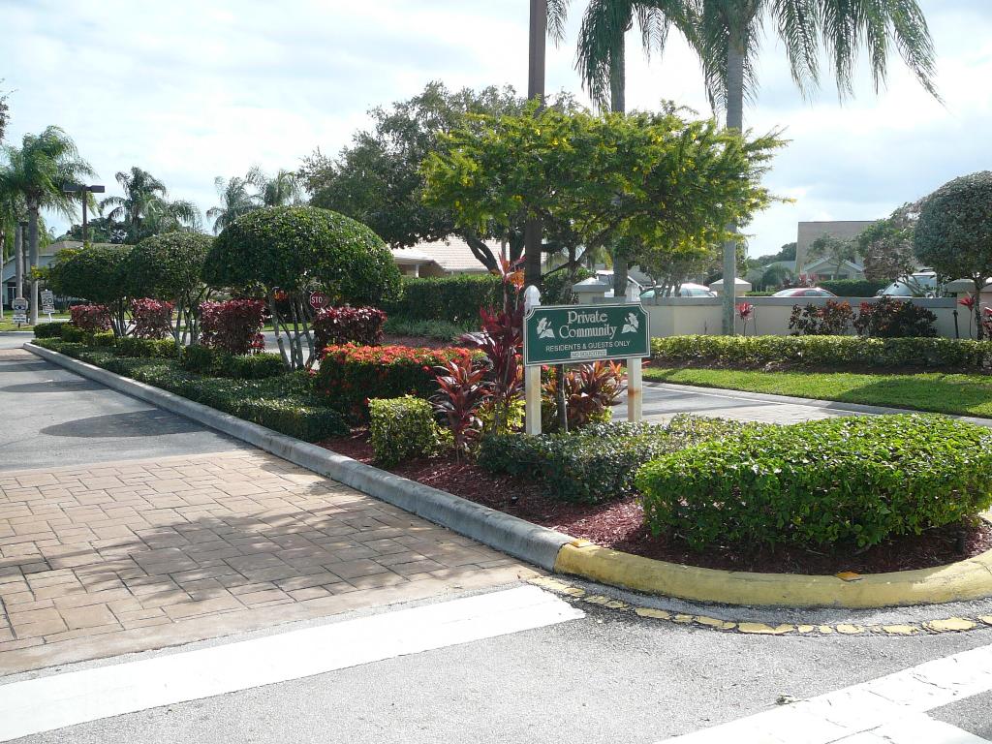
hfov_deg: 52.6
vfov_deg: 40.7
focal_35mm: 35
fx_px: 1003
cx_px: 496
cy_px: 372
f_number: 2.8
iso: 80
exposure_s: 1/800
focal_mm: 5.2
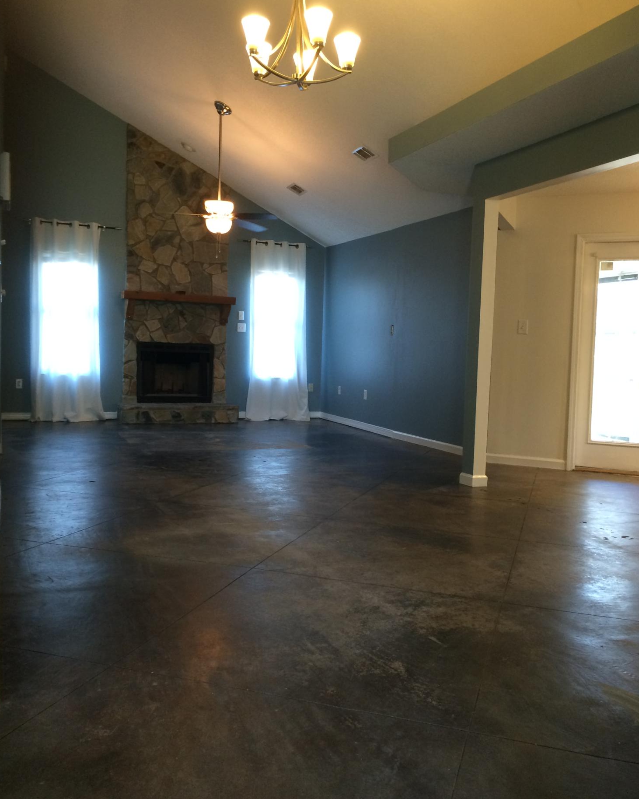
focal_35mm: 31
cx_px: 325
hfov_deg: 47.1
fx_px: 733
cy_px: 379
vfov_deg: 57.1
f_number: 2.2
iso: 125
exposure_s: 1/30
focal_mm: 4.15
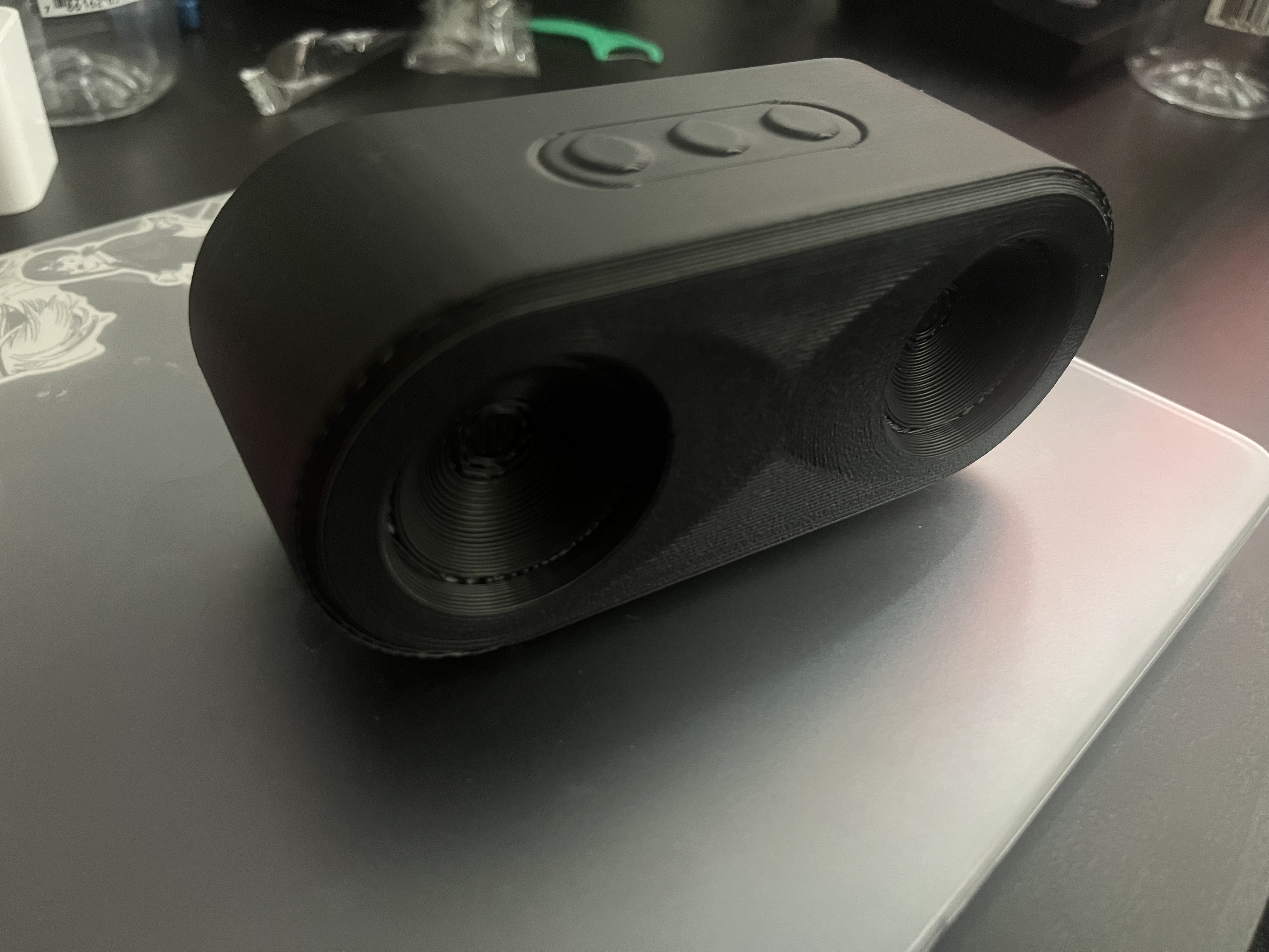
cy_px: 476
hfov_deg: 67.3
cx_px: 634
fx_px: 953
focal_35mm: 26
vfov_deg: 53.1
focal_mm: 5.1
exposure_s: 1/30
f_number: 1.6
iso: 800
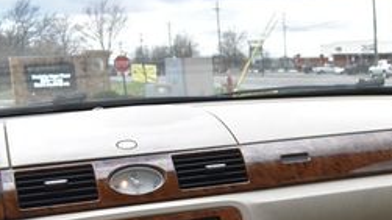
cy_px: 241
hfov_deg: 27.0
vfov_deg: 16.3
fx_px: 748
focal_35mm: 72
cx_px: 428
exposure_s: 1/250
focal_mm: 18
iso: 400
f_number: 5.6
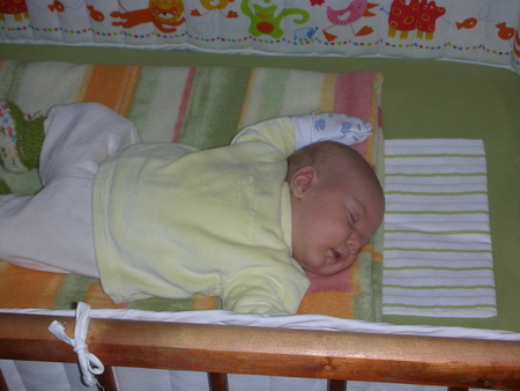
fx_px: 917
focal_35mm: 61
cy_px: 196
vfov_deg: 24.0
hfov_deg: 31.7
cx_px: 260
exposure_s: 1/120
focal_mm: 10.1
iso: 50
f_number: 4
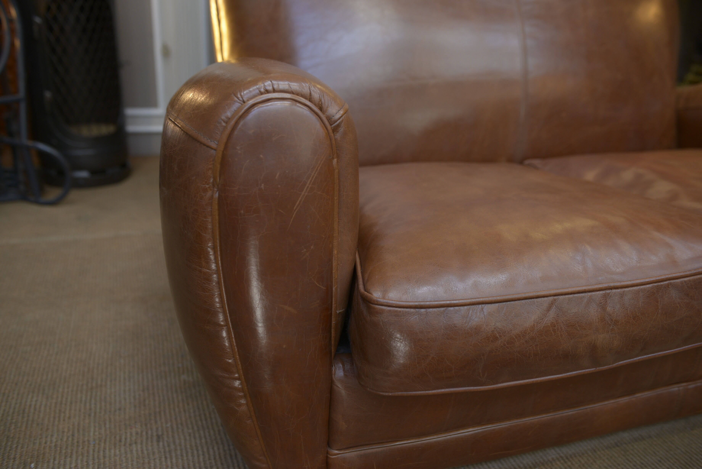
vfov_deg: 42.4
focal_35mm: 31
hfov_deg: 60.3
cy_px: 234
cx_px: 351
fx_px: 605
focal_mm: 31
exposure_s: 1/50
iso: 320
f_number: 3.5
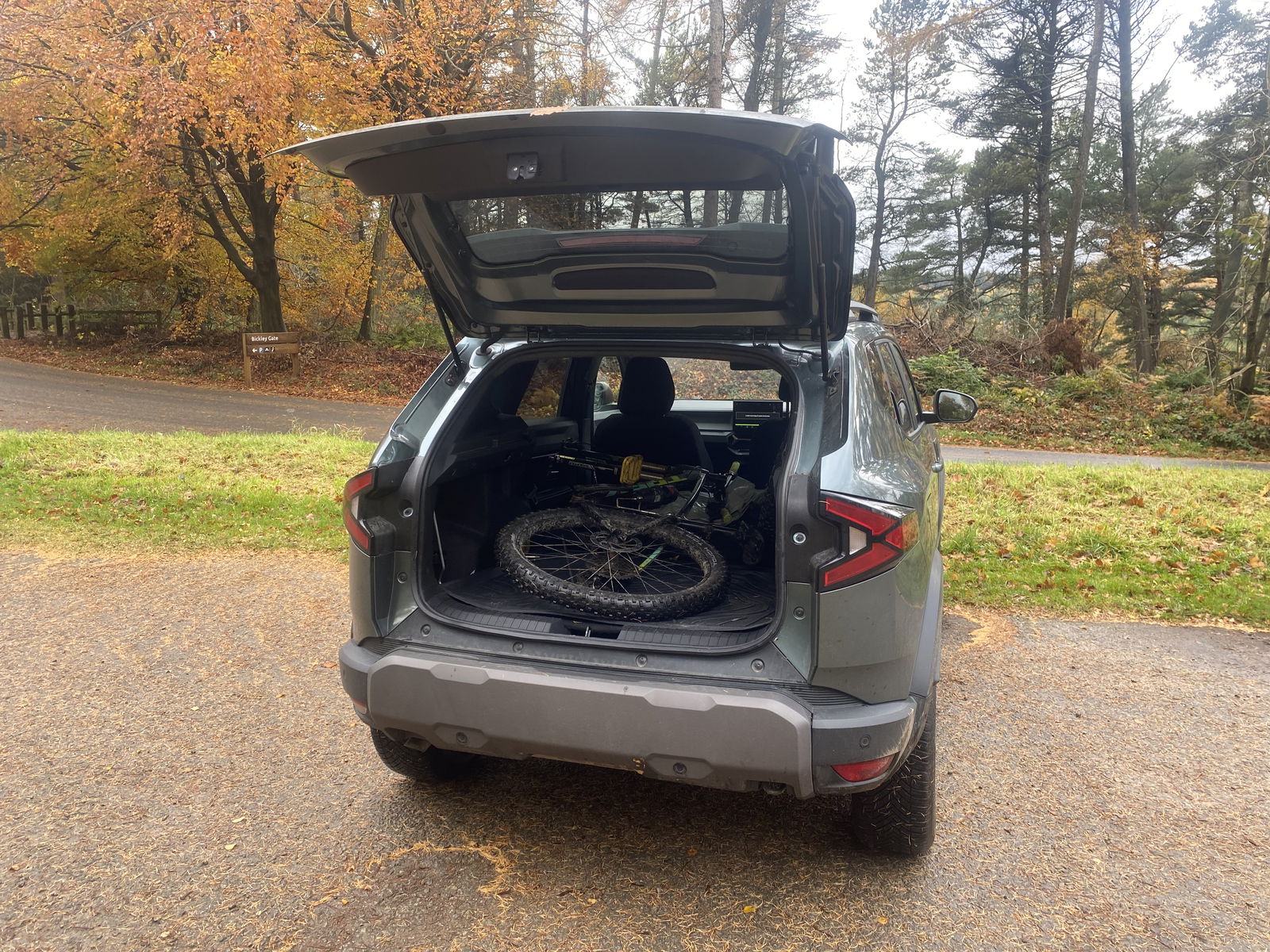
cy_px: 476
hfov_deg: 67.3
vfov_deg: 53.1
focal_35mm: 26
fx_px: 954
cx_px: 635
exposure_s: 1/122
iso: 40
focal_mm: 4.25
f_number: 1.8
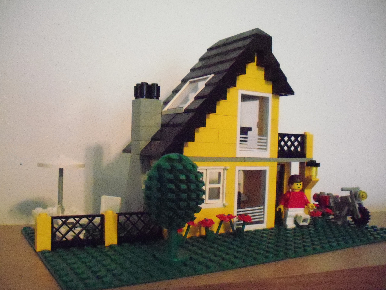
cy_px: 145
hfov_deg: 49.0
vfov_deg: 37.7
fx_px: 424
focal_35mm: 38
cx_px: 193
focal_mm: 6.3
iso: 1600
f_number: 3.5
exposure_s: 1/80
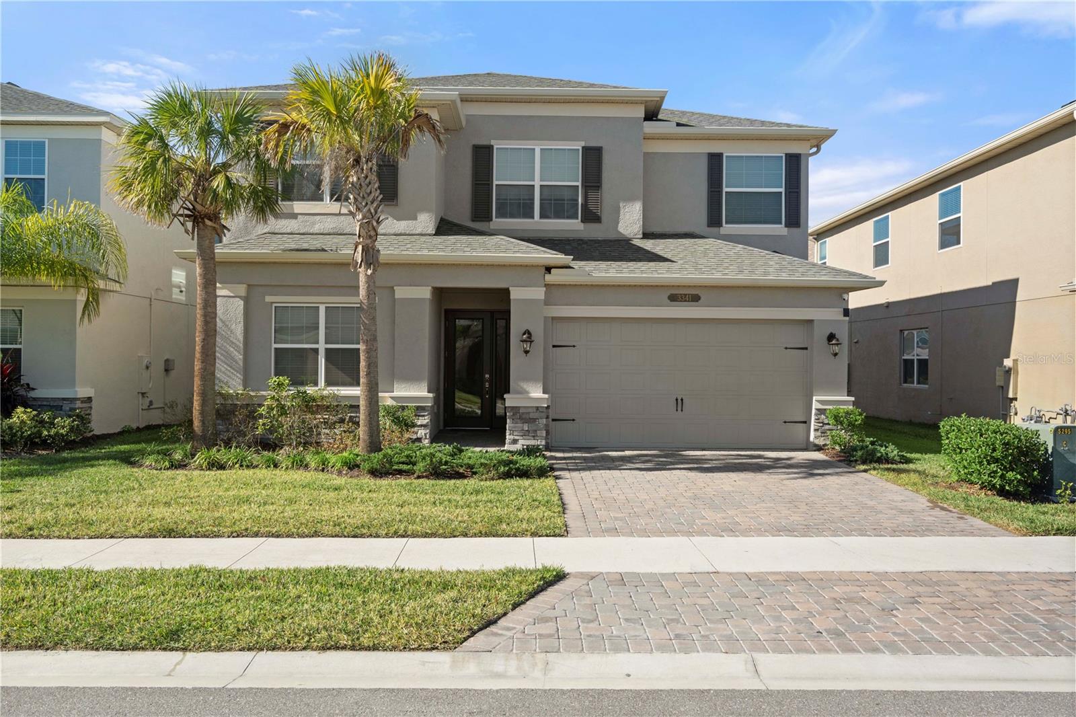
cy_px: 358
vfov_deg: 43.6
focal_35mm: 30
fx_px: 896
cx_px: 538
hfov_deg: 61.9
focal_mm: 30
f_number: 9
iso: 160
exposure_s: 1/250
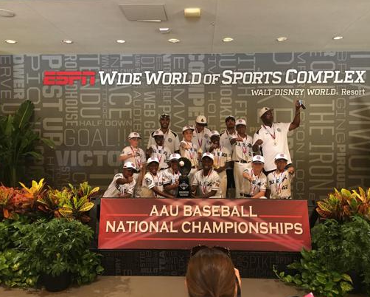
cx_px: 186
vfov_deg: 47.1
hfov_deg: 57.2
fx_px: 340
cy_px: 150
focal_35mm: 31
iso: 200
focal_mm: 4.15
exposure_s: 1/15
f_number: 2.2
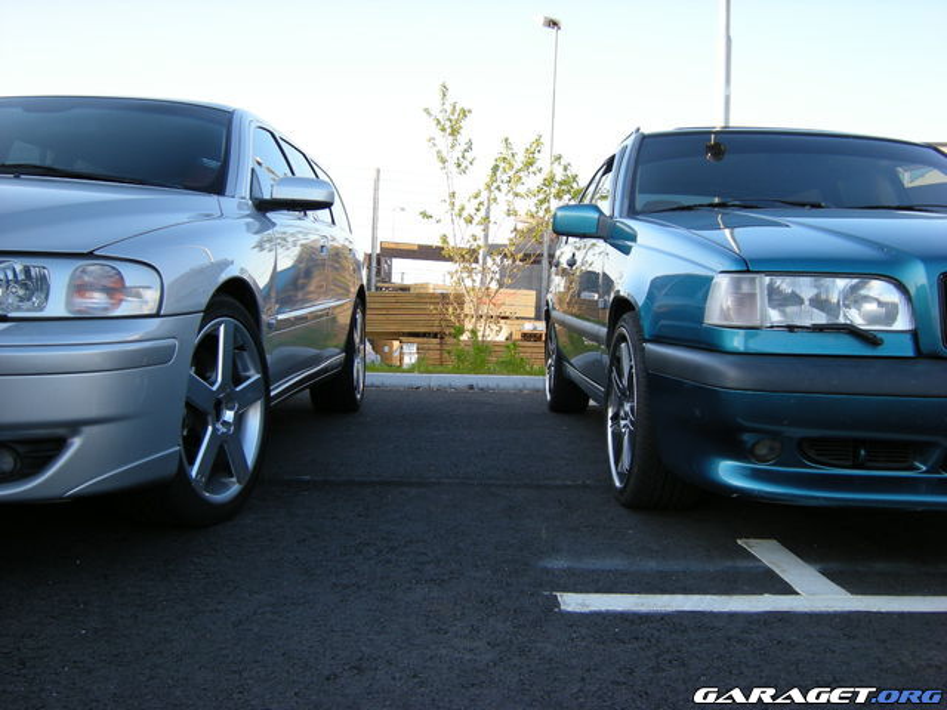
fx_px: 1040
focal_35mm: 38
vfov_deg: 37.7
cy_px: 355
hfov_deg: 49.0
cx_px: 474
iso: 64
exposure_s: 1/120
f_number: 3.2
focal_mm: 6.3
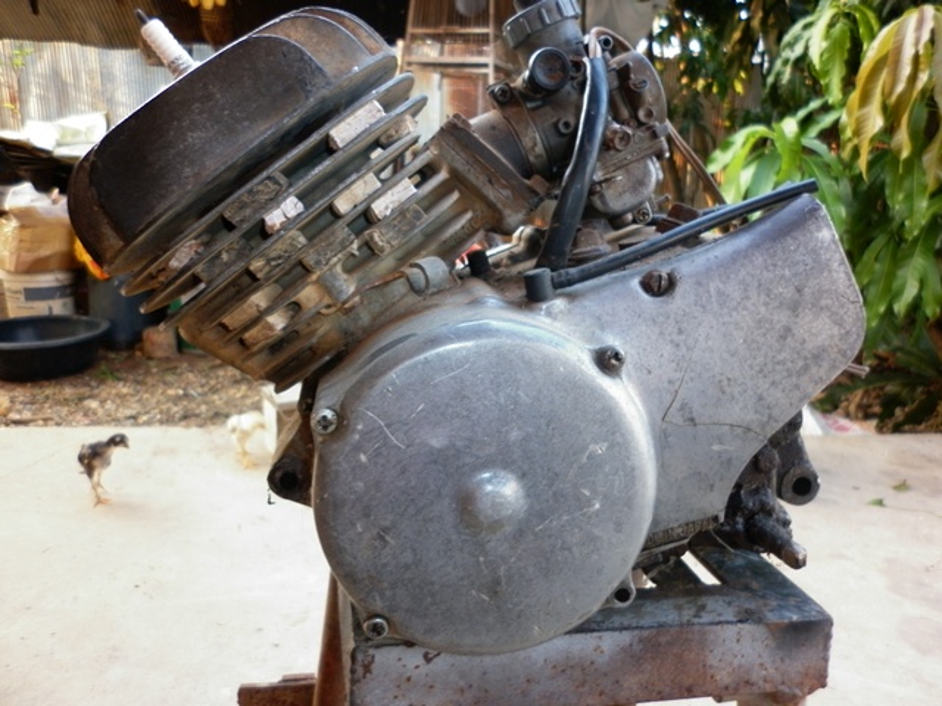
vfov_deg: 49.7
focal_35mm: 28
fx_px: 762
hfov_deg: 63.4
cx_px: 471
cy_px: 353
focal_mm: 5
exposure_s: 1/30
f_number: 2.8
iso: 80
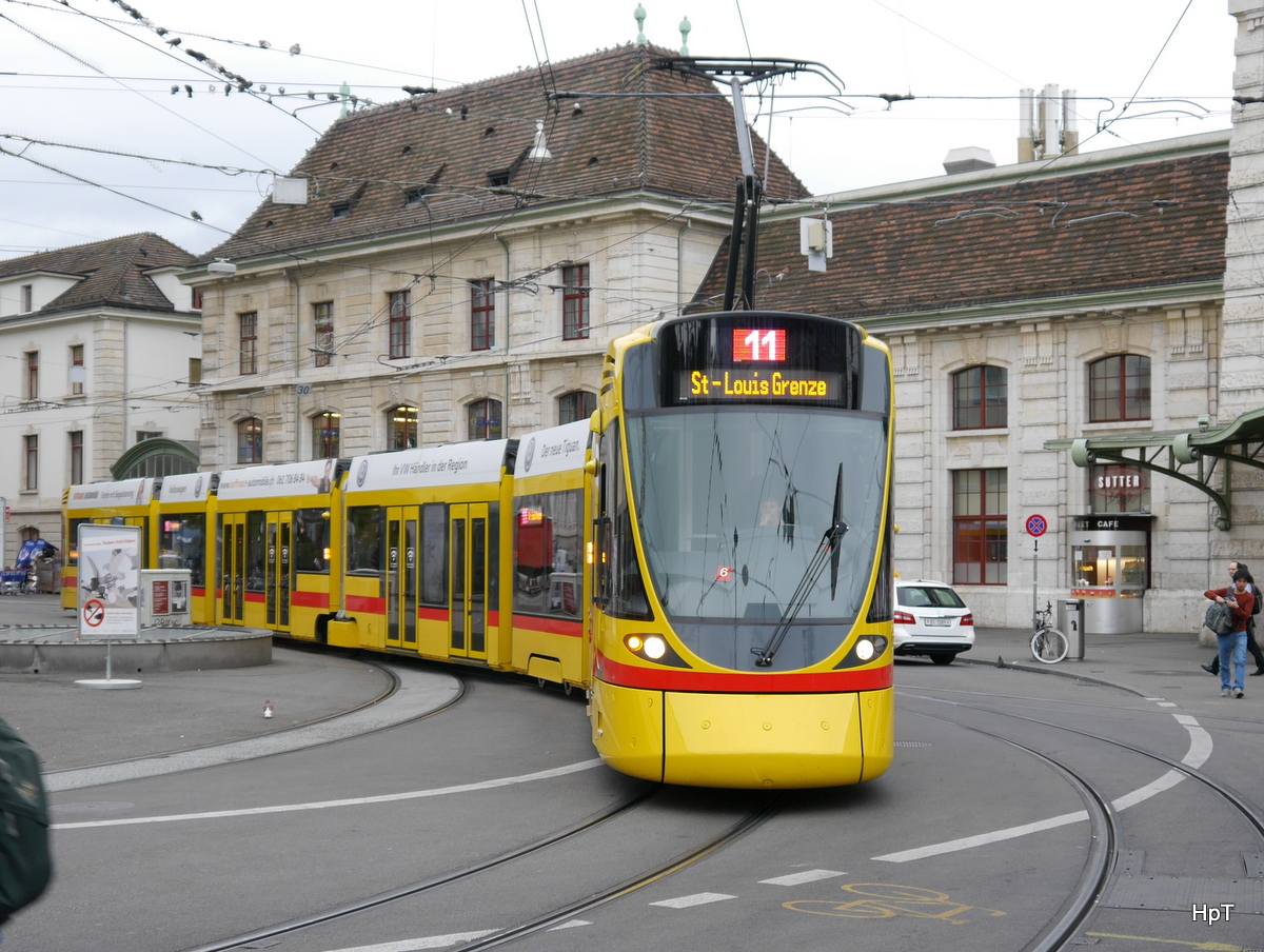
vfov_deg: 37.8
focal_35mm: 38
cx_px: 632
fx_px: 1390
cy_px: 476
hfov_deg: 48.9
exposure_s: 1/80
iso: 160
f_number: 4.2
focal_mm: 19
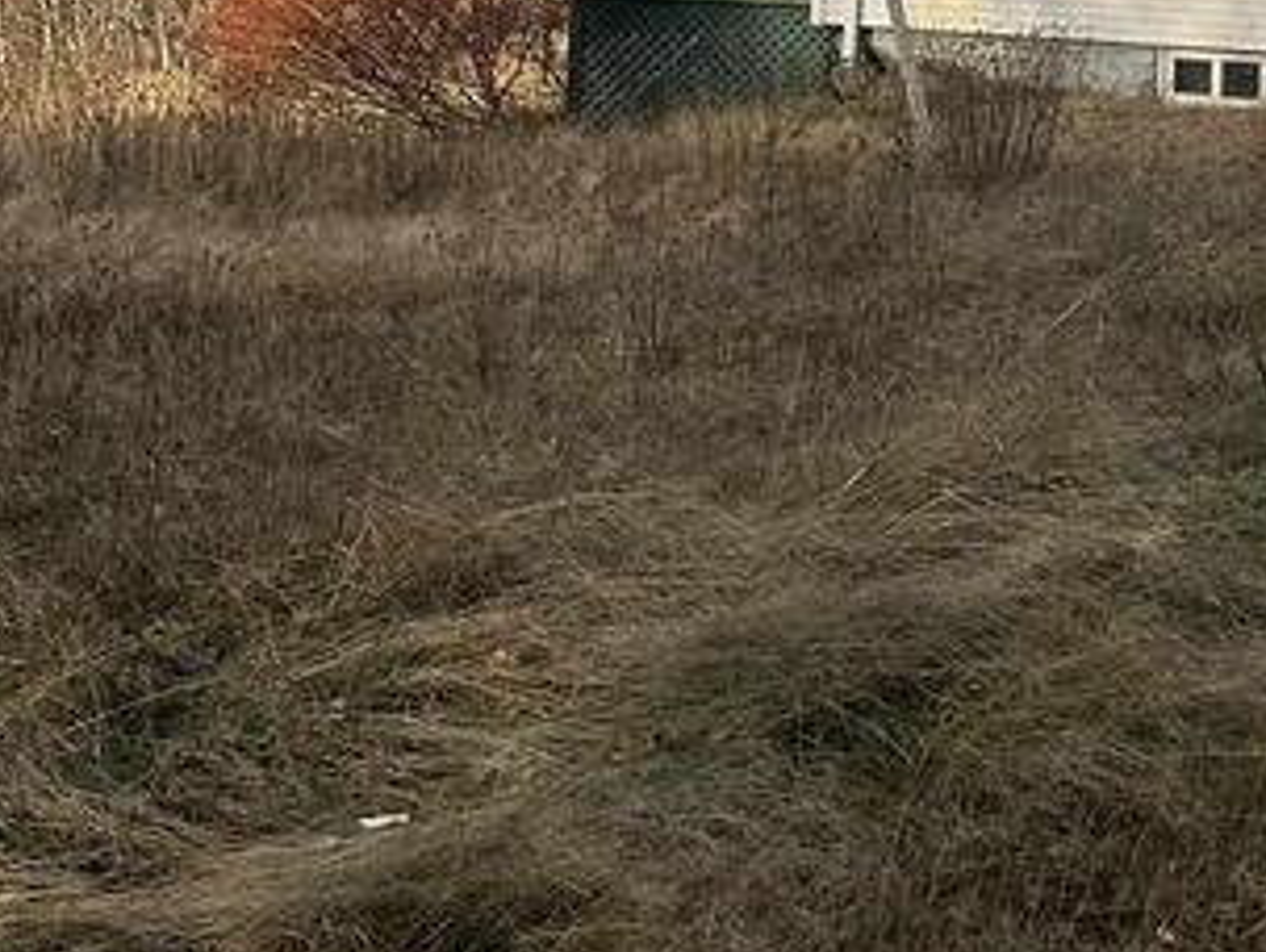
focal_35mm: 81
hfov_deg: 24.0
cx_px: 781
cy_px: -263
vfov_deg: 17.2
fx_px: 2966
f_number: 1.78
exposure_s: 1/4762
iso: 80
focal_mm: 6.86
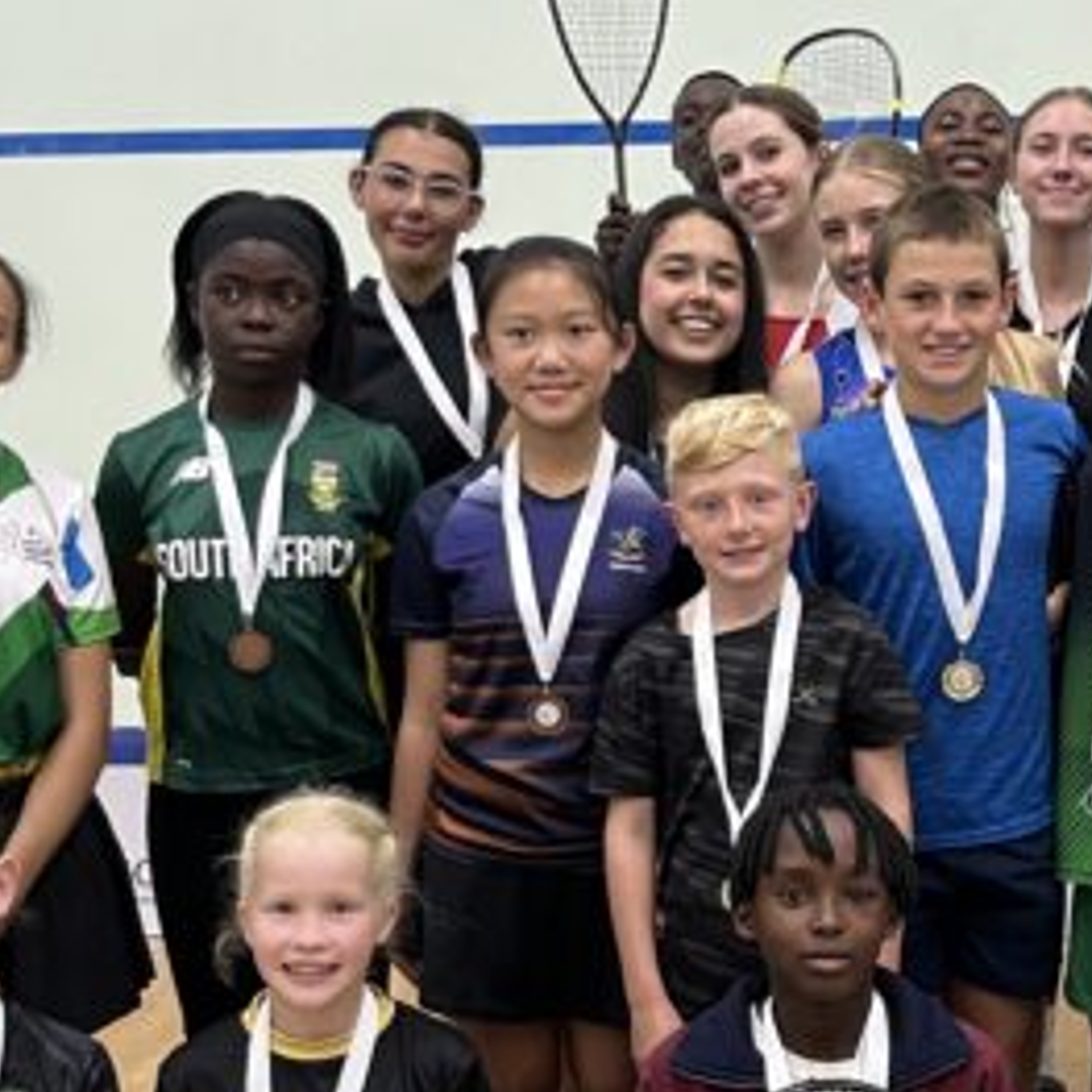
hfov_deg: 24.2
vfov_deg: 24.6
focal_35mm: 70
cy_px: 681
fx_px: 2498
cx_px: 889
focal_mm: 5.1
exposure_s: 1/50
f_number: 1.6
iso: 125
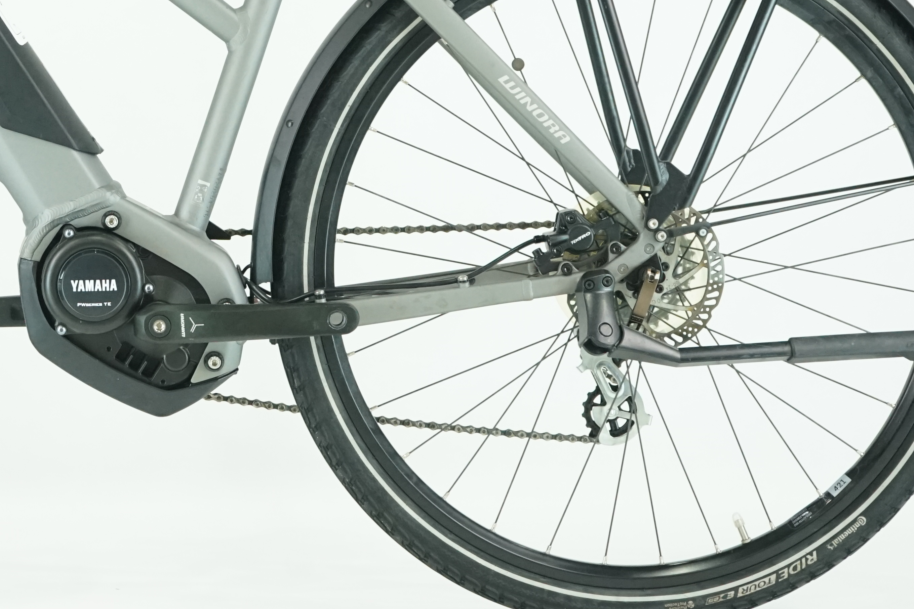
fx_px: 3250
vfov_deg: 10.6
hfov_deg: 15.8
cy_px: -25
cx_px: 34
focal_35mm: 128
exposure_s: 1/200
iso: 2500
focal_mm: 58
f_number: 5.6
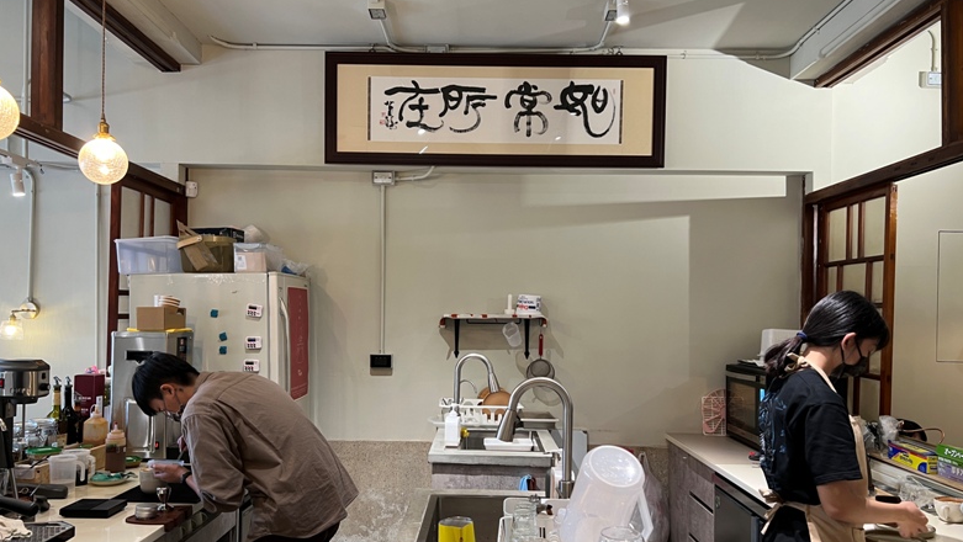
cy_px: 312
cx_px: 471
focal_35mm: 29
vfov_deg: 40.1
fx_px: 741
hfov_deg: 66.0
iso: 100
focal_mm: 5.7
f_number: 1.5
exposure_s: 1/60
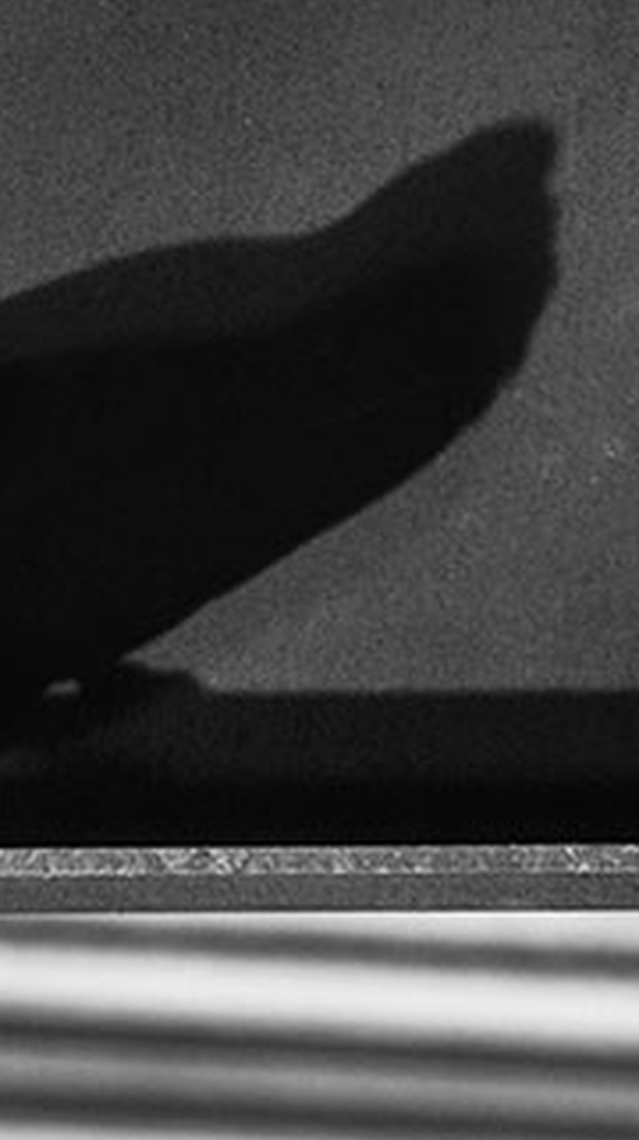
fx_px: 49276
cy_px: 559
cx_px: -36
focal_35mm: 1632
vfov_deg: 1.3
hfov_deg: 0.7
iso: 5600
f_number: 12
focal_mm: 1000
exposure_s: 1/1000
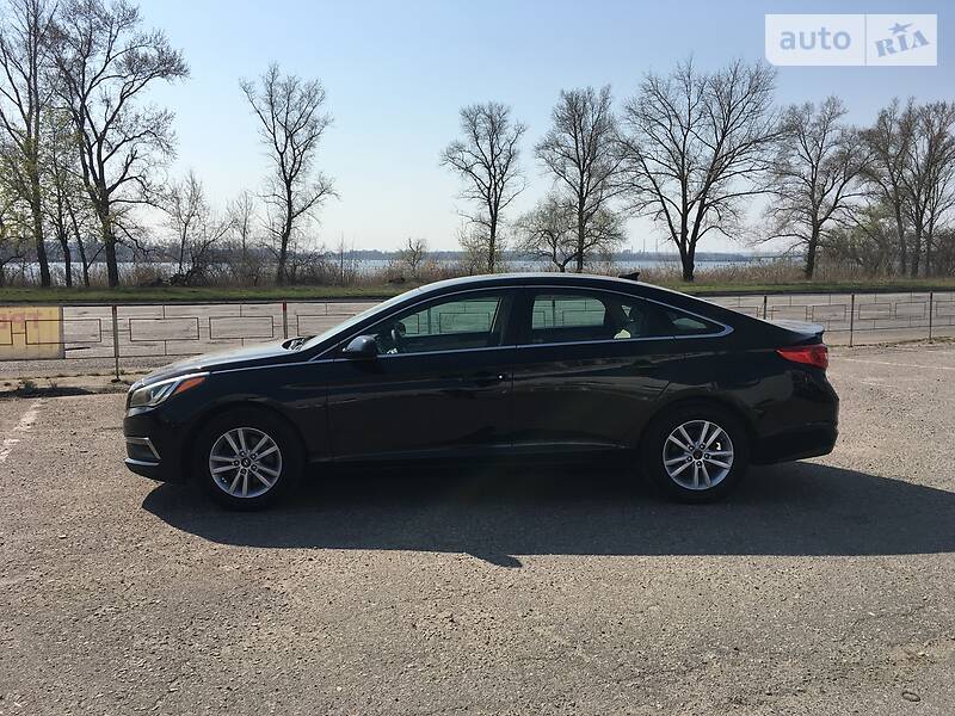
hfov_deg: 61.7
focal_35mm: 29
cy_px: 358
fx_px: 800
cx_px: 478
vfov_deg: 48.2
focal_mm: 4.2
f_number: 2.2
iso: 25
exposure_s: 1/1972
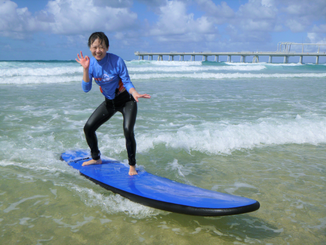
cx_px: 163
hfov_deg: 49.0
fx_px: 358
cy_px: 122
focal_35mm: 38
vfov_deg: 37.7
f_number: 4.5
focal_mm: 6.8
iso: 100
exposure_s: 1/1000
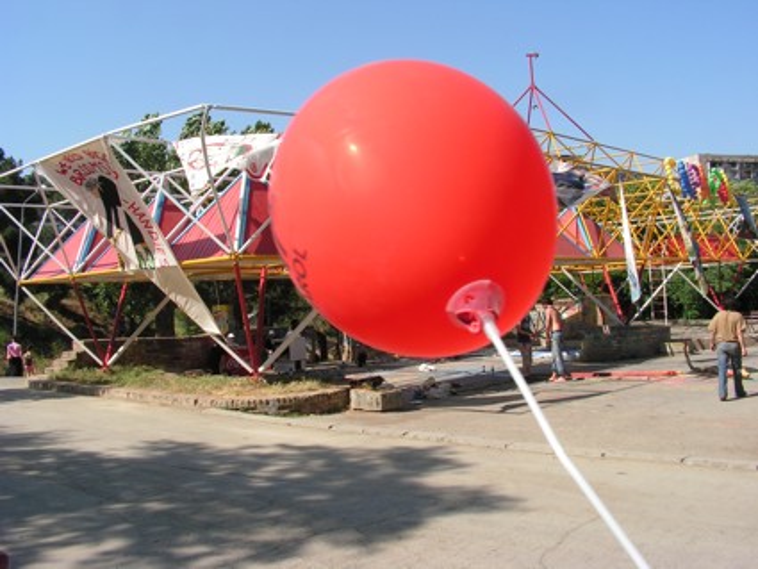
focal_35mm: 36
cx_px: 379
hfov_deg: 51.3
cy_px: 284
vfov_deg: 39.7
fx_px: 789
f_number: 8
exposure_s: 1/160
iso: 64
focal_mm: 6
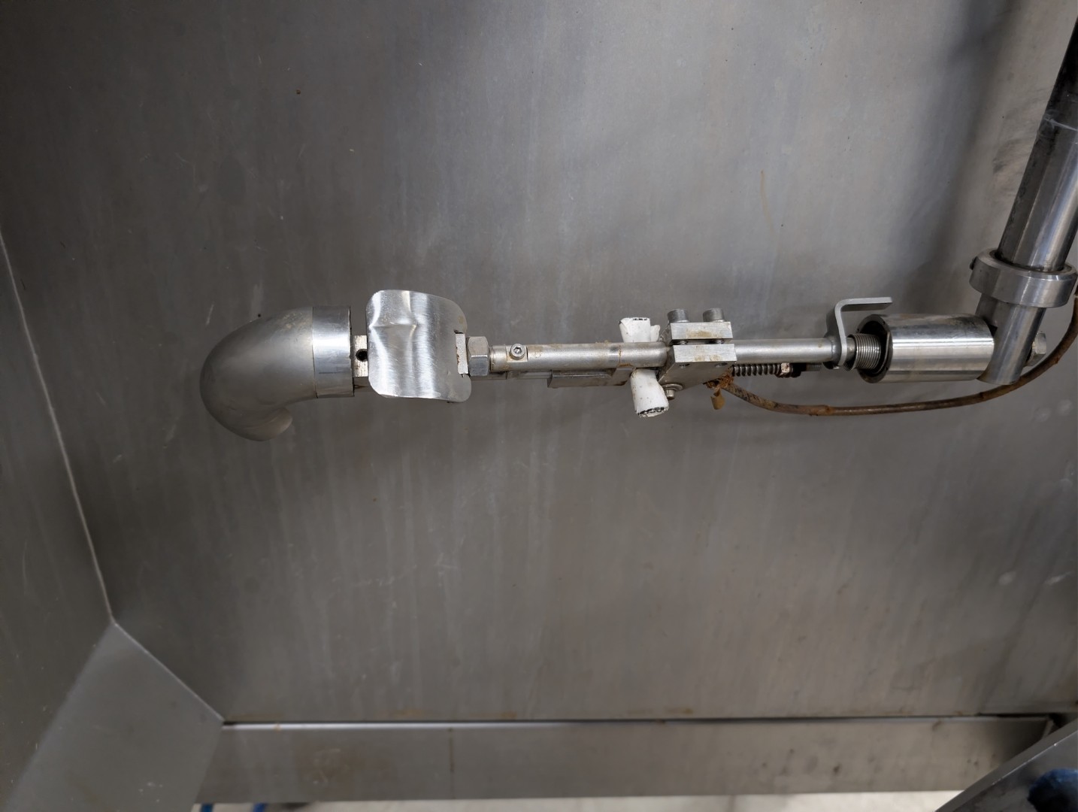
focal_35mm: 24
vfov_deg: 56.9
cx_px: 539
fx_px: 749
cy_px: 406
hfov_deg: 71.5
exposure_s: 1/50
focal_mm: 6.9
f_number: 1.68
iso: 691
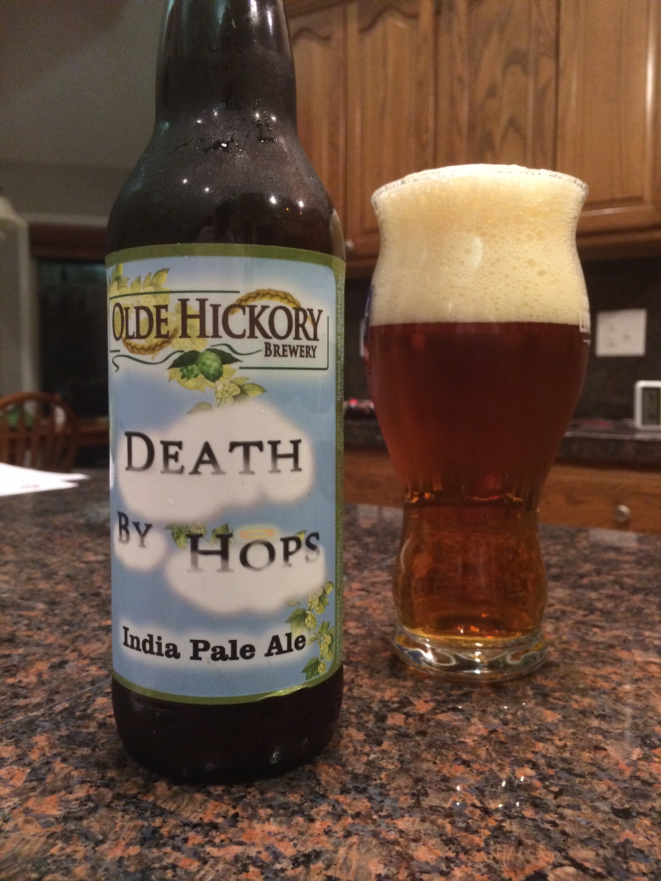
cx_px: 330
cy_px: 440
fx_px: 764
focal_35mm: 30
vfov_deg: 60.0
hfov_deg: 46.8
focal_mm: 4.12
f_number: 2.2
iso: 320
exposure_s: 1/24
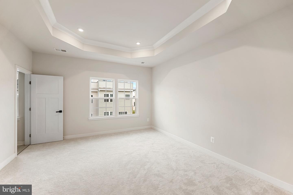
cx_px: 146
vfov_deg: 81.2
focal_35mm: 14
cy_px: 98
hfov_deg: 104.2
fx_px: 114
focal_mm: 14
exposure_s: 1/15
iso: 100
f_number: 4
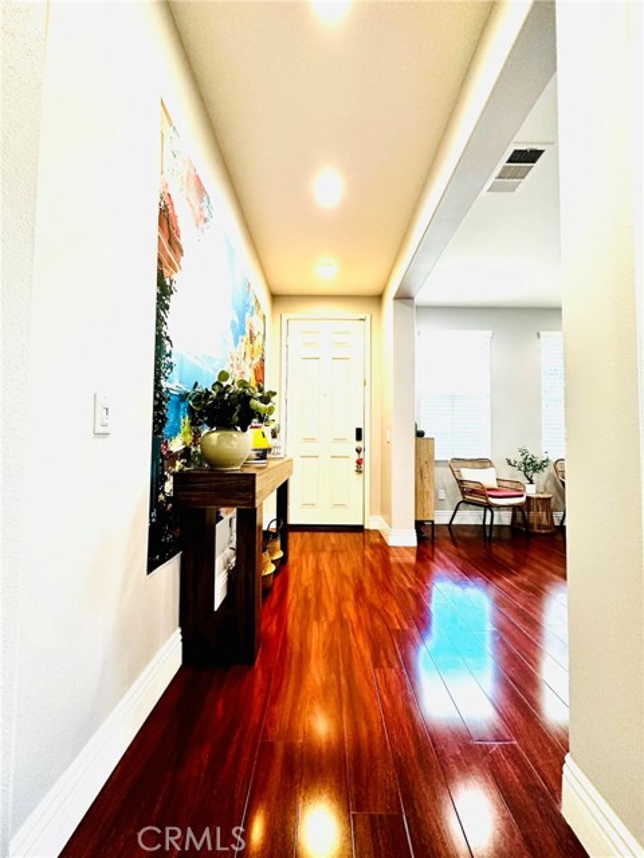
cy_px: 429
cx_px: 322
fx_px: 347
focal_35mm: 14
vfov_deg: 102.1
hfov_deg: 85.7
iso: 320
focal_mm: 2.22
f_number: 2.2
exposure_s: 1/120
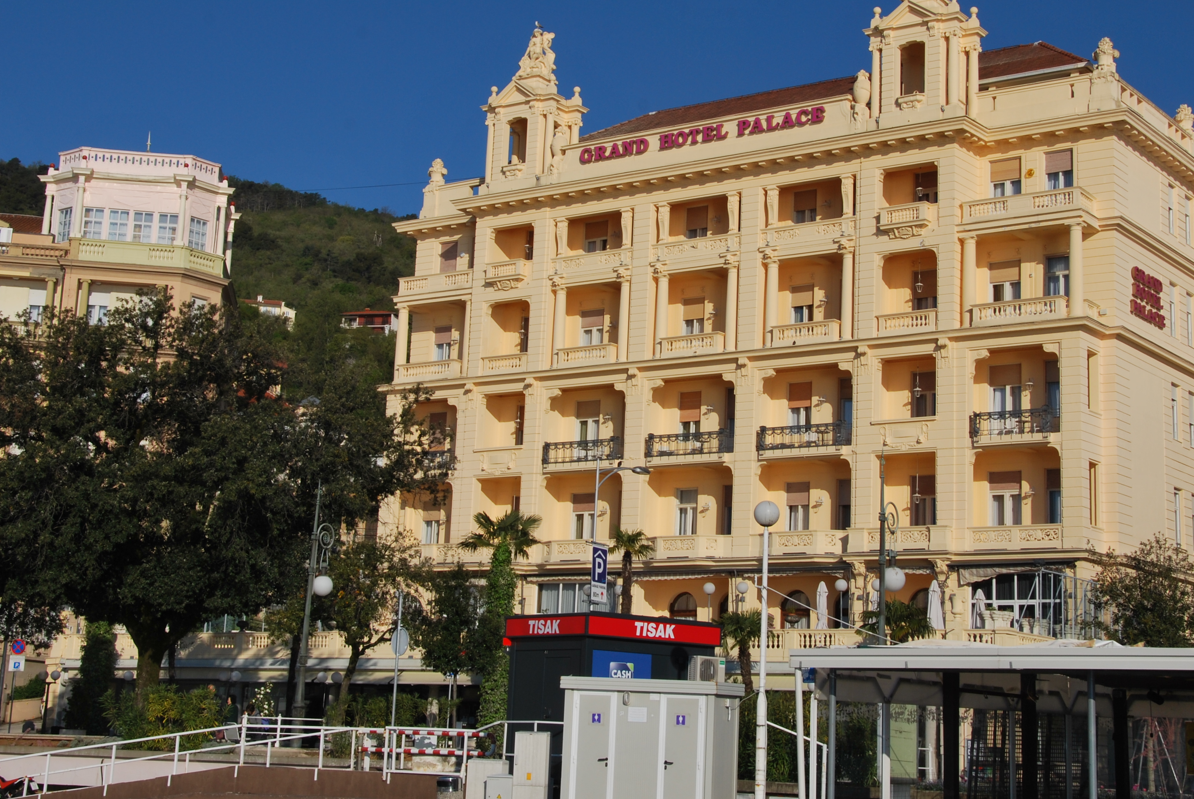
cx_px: 628
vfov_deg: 24.2
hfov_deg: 35.6
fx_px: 1860
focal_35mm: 56
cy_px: 325
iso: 100
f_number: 14
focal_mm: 28
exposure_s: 1/200
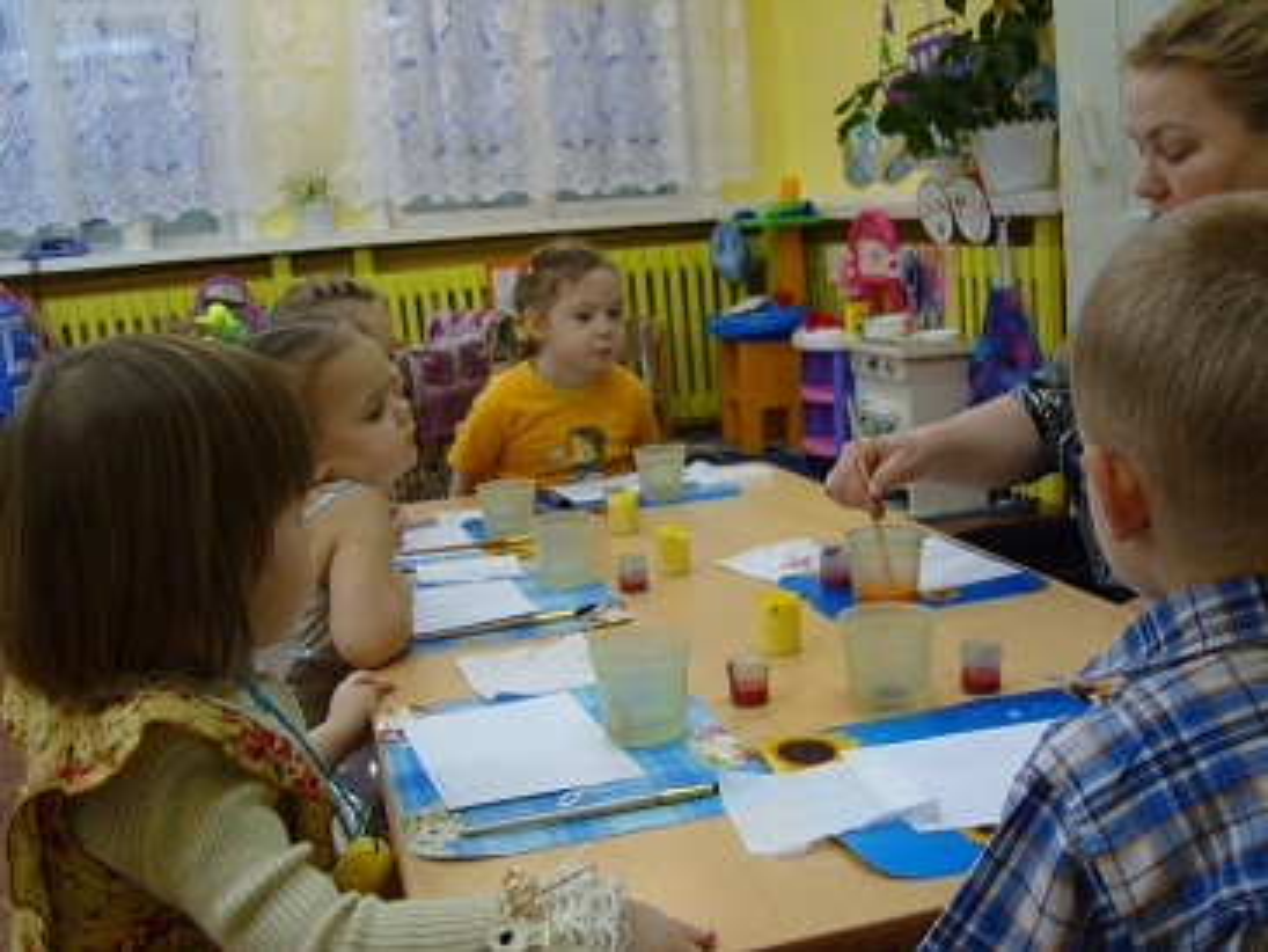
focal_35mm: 35
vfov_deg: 40.7
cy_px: 476
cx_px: 634
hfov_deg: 52.6
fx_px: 1282
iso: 111
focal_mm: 7.4
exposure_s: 1/30
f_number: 2.8
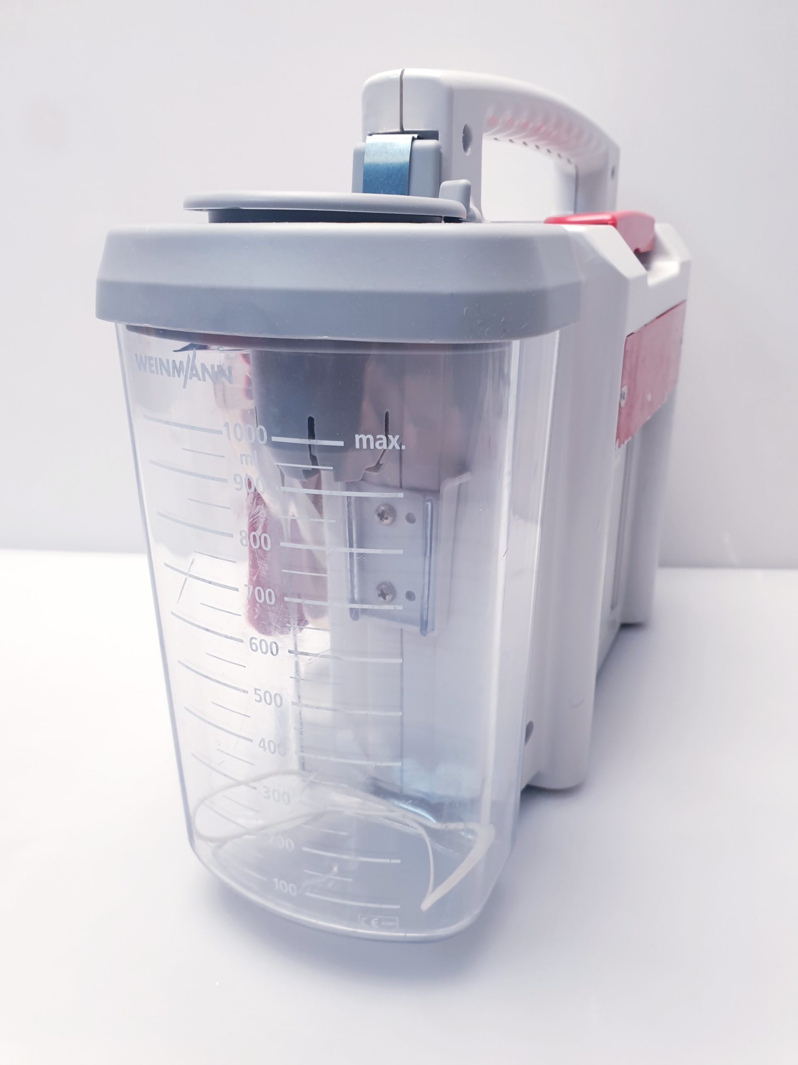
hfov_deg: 53.1
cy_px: 532
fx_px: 799
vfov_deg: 67.3
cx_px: 399
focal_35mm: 26
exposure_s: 1/50
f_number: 2.4
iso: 80
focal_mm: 4.3
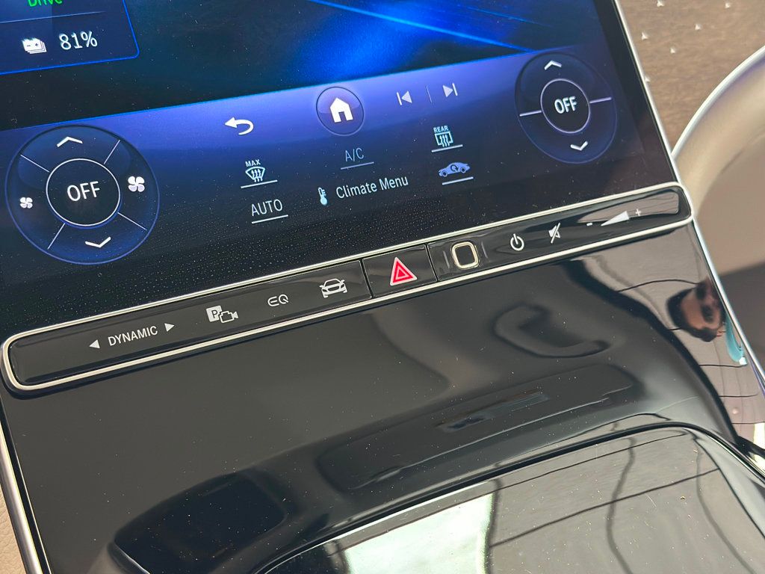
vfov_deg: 30.3
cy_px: 287
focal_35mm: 48
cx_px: 382
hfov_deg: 39.7
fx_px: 1061
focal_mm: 6.86
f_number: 1.78
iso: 640
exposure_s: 1/40
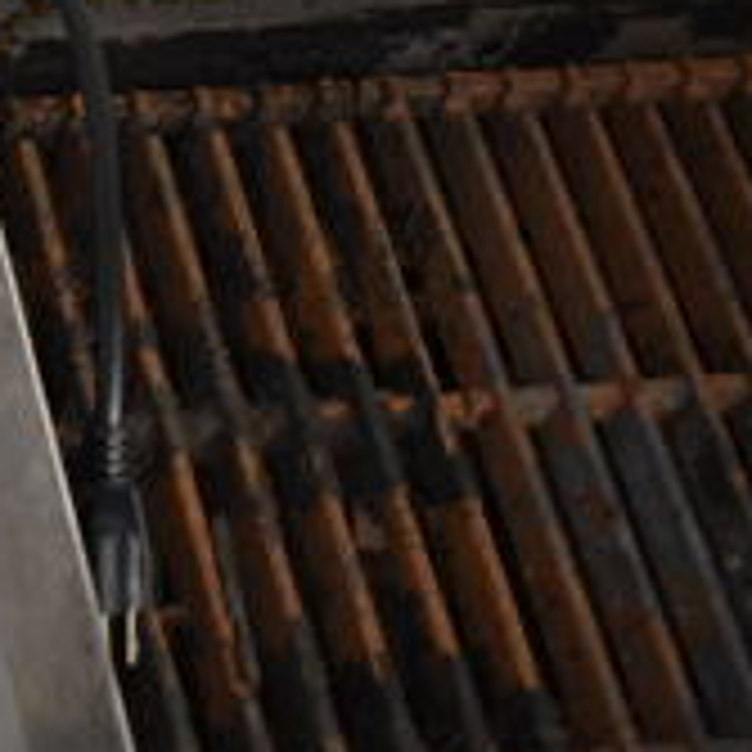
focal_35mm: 84
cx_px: -558
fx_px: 2065
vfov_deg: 20.6
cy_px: 392
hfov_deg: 17.3
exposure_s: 1/30
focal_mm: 18
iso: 800
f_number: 3.5
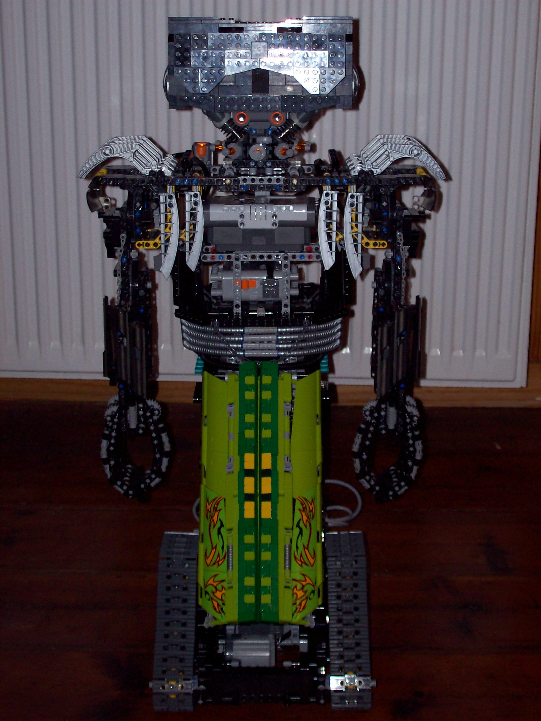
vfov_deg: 27.8
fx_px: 1460
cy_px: 360
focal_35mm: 70
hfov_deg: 21.0
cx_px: 270
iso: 80
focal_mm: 11.6
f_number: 3.8
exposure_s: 1/95.5
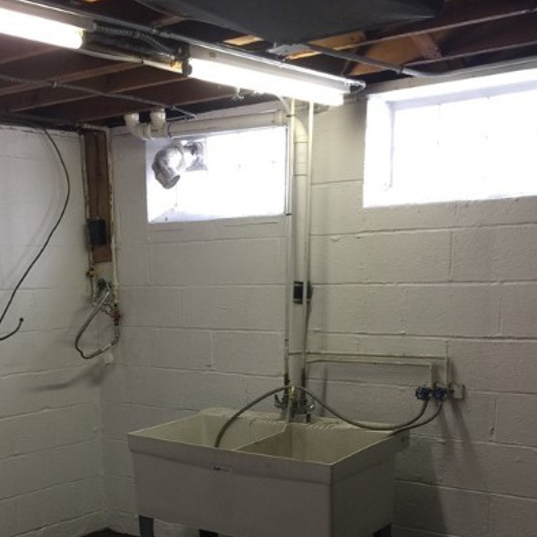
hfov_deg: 33.8
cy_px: 476
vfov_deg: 32.5
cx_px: 194
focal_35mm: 50
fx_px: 878
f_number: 2.2
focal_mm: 4.15
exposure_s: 1/15
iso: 32
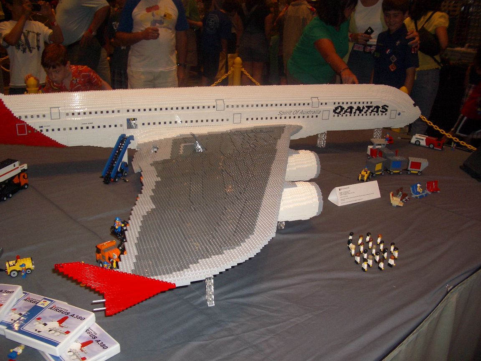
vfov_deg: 40.7
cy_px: 180
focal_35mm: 35
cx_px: 240
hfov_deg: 52.6
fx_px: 486
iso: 100
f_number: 2.6
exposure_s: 1/60
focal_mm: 5.8
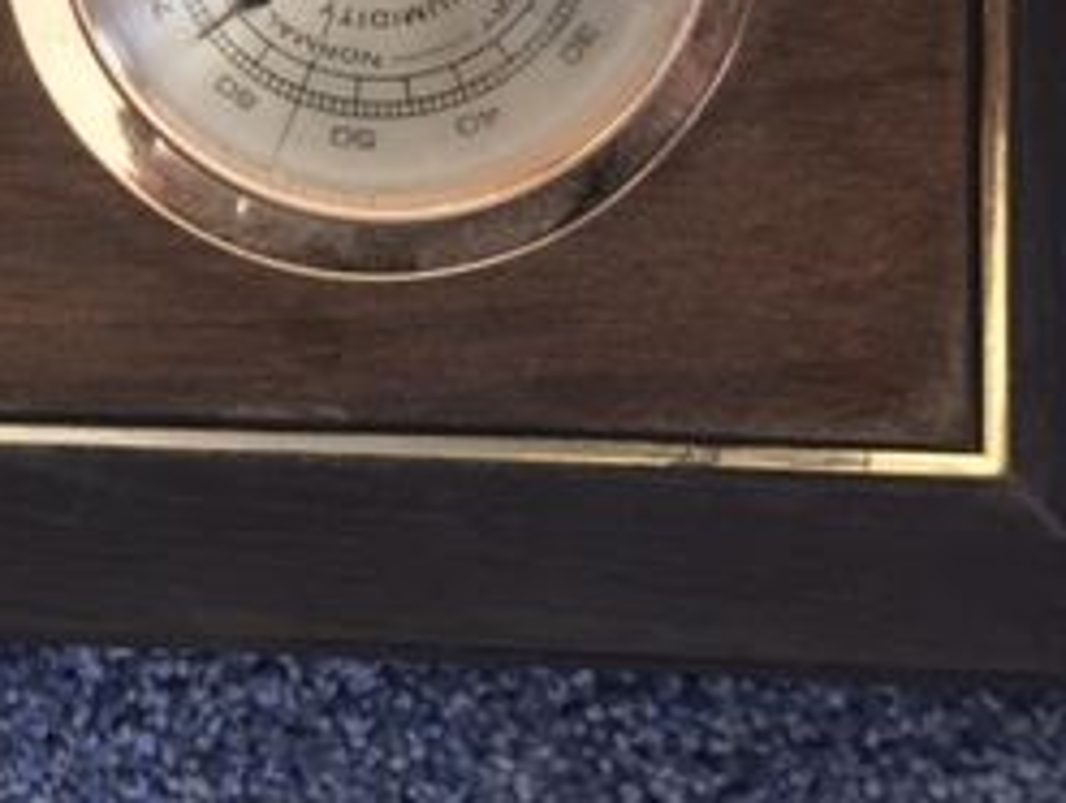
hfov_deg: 24.6
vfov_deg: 19.1
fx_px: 2313
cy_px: -22
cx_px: -39
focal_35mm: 75
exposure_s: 1/30
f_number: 2.2
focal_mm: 4.15
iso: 100
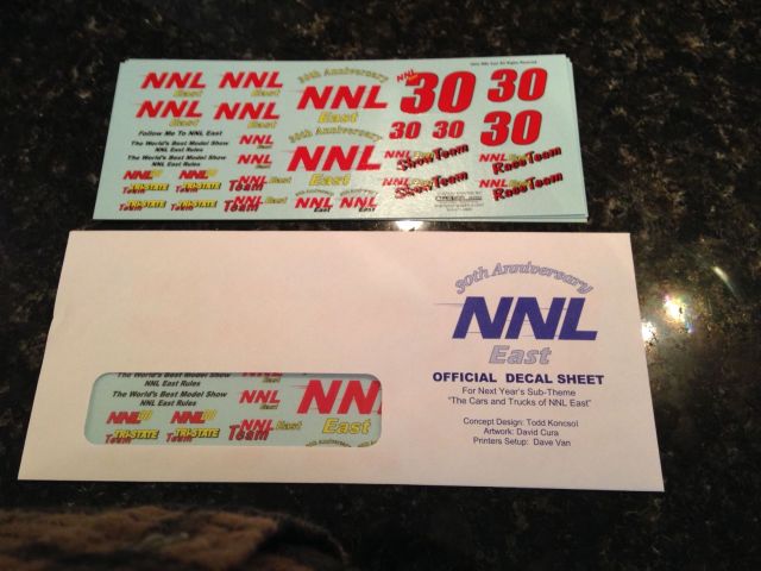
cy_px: 286
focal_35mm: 33
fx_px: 725
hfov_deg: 55.4
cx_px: 380
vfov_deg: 42.9
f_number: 2.4
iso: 160
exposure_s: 1/20
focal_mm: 4.12
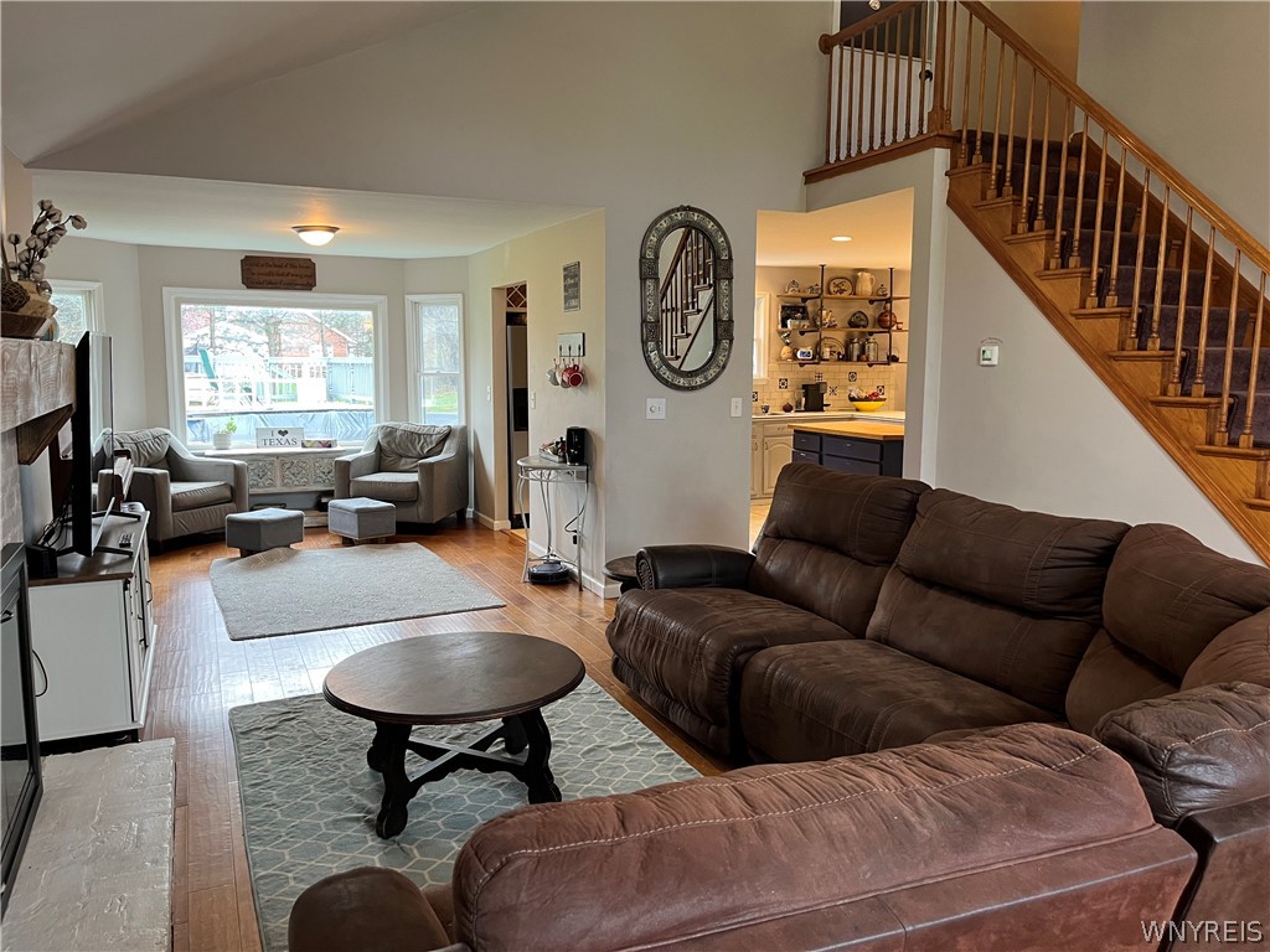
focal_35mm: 26
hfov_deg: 67.3
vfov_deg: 53.1
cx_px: 635
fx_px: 954
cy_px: 476
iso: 125
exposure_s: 1/60
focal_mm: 5.1
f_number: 1.6
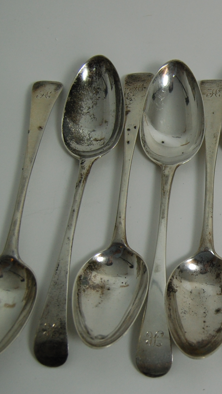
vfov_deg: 28.9
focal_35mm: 73
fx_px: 764
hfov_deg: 15.8
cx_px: 274
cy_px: 226
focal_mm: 26
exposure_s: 1/125
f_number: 5.6
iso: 400
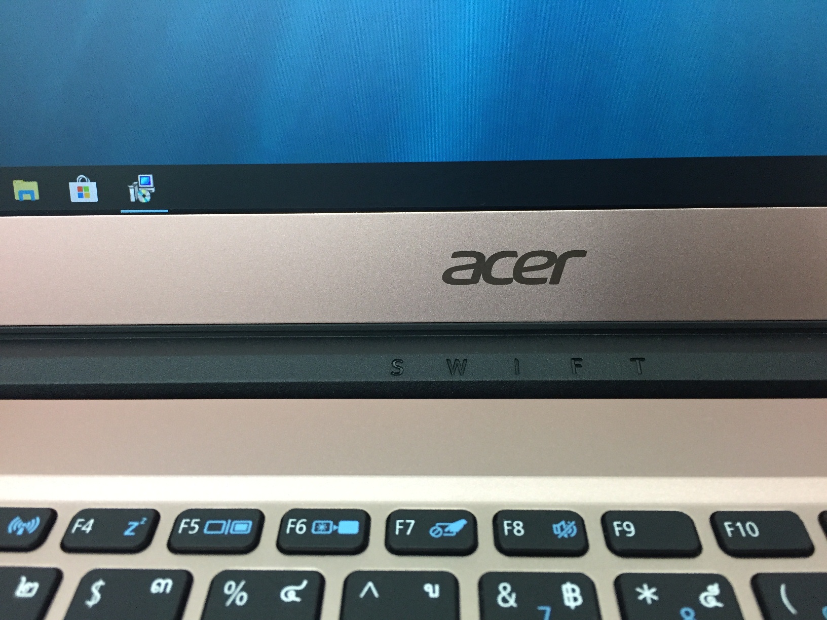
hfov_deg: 61.7
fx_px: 693
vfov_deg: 48.2
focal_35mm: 29
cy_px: 310
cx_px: 414
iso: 200
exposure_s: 1/33
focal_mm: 4.15
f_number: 2.2
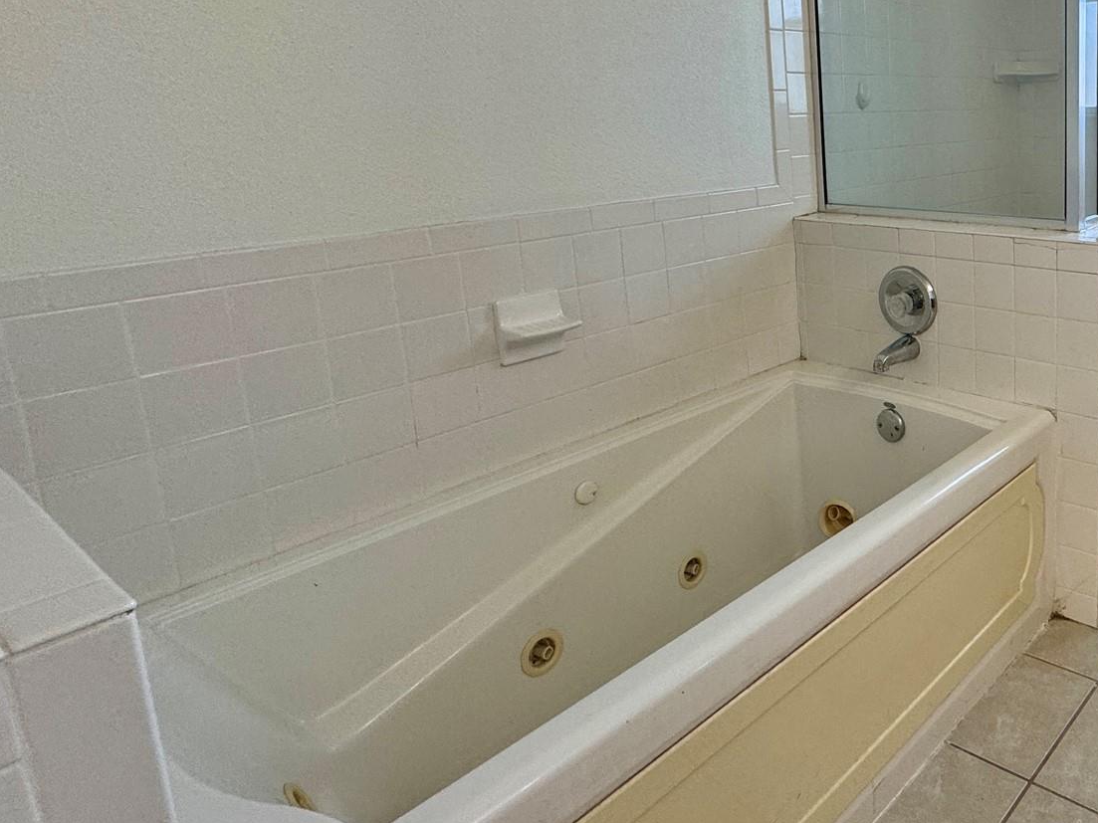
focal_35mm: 26
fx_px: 825
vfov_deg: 51.7
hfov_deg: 57.9
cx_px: 985
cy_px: 253
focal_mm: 2.22
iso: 125
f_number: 2.2
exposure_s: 1/120
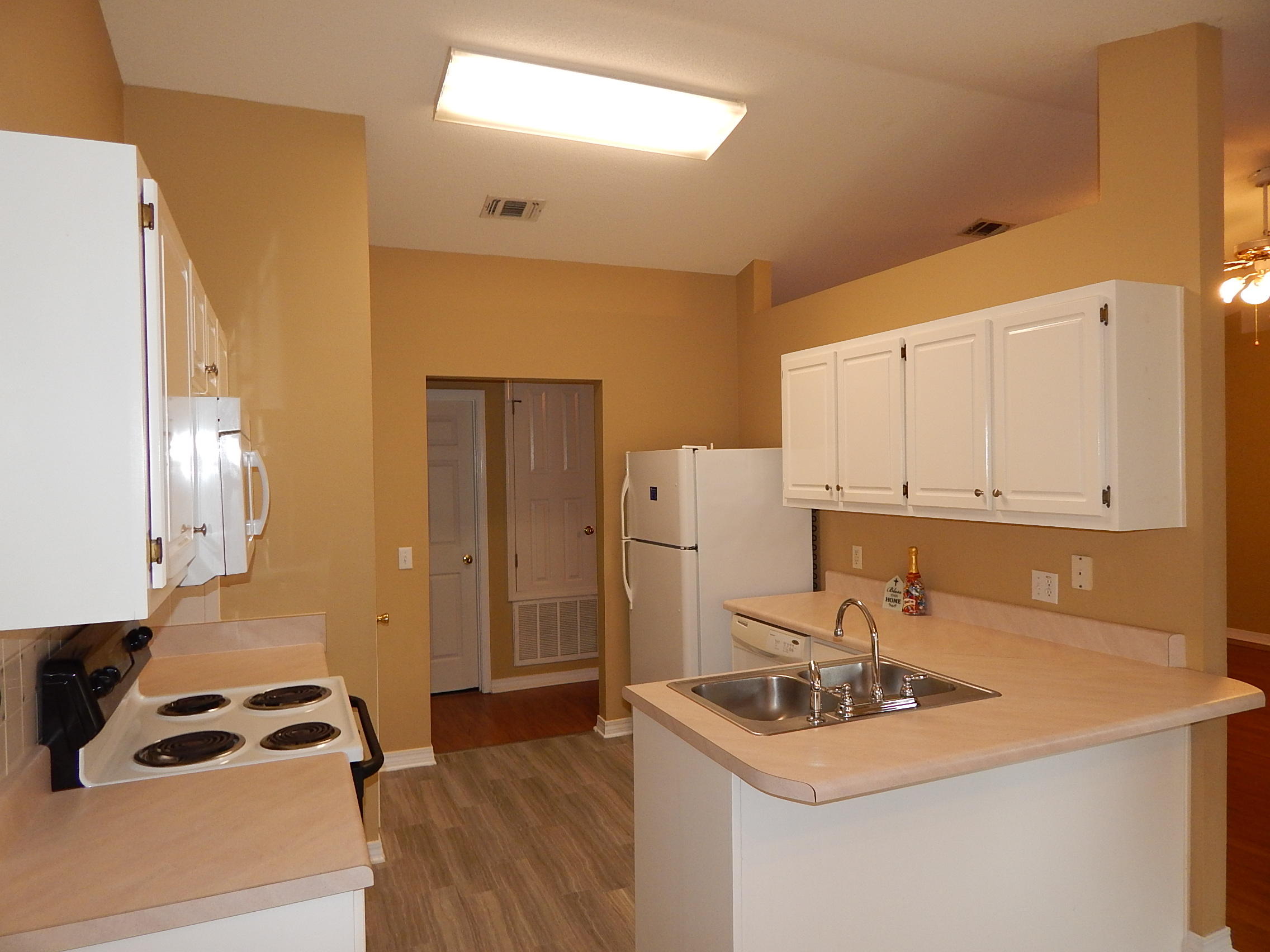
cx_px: 635
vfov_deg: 58.9
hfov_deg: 73.9
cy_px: 476
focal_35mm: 23
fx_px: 844
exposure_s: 1/30
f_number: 3
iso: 200
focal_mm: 4
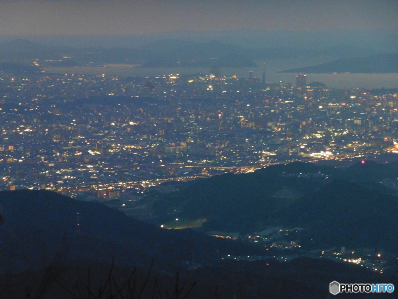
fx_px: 2150
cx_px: 199
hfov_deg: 10.6
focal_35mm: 187
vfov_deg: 7.9
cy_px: 150
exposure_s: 1/4
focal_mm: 33.3
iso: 1000
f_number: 5.5
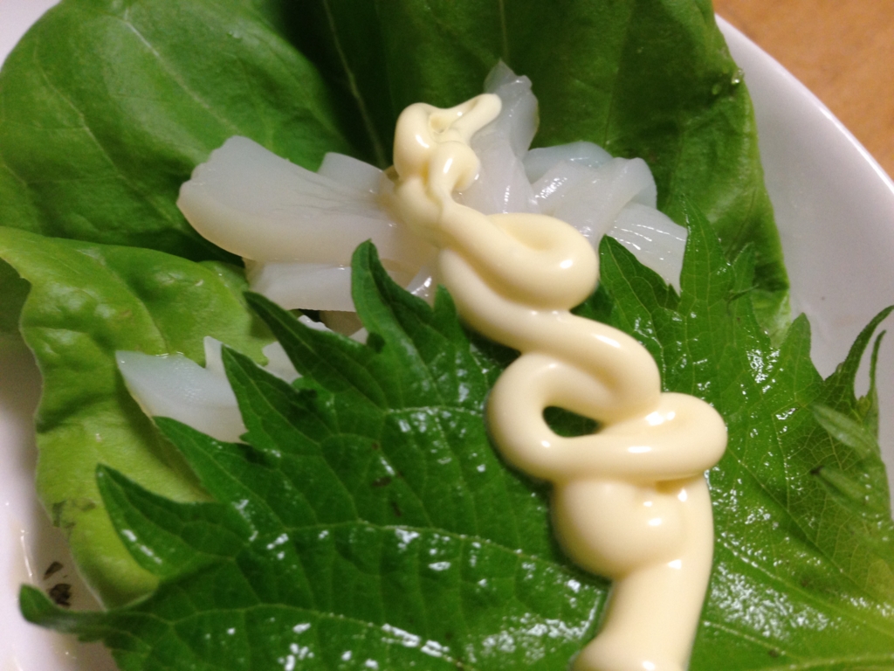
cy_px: 336
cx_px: 447
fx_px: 852
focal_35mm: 33
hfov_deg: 55.4
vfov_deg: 42.9
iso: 100
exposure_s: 1/20
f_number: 2.4
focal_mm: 4.12
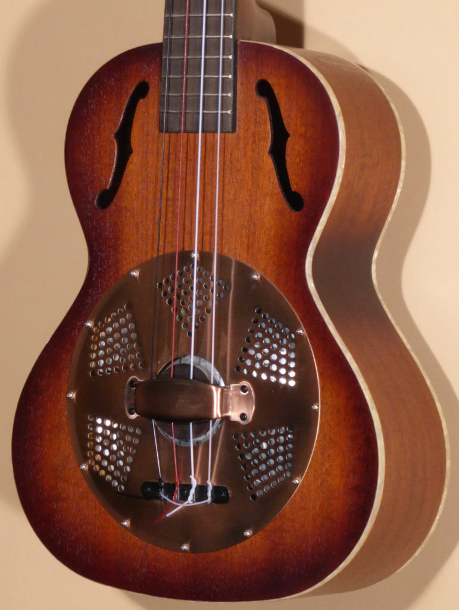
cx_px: 230
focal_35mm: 129
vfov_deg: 15.3
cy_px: 305
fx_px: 2275
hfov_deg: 11.5
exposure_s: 1/80
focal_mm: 23.1
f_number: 5.4
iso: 200
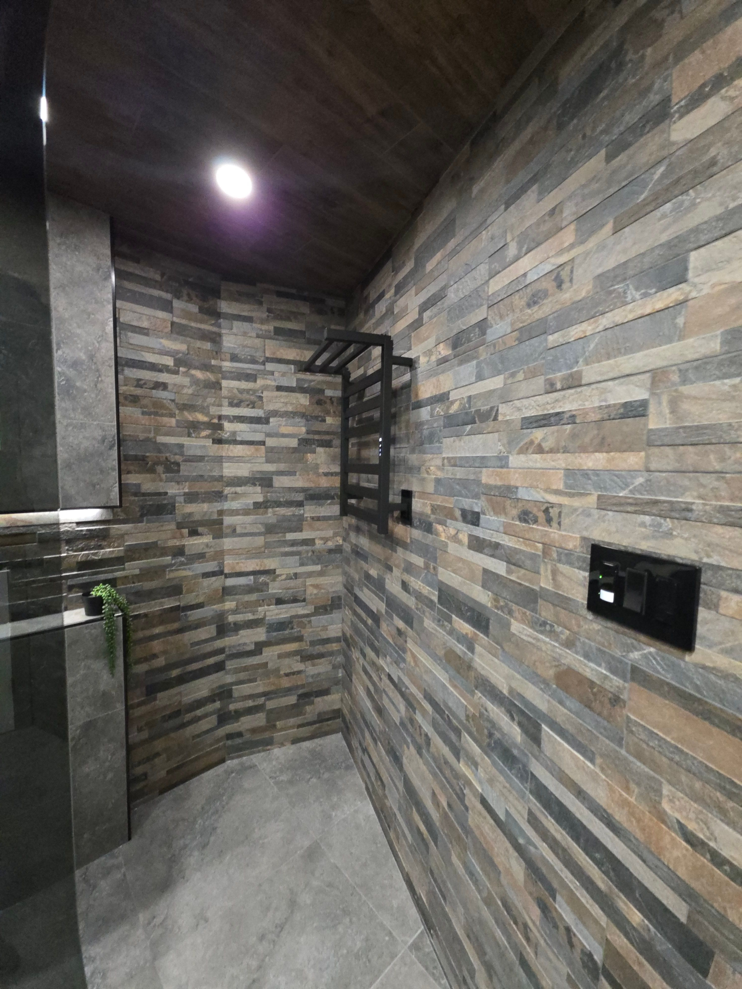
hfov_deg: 89.9
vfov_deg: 106.2
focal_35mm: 13
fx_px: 372
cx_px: 371
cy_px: 494
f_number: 1.9
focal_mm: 2.2
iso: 800
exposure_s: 1/33.3
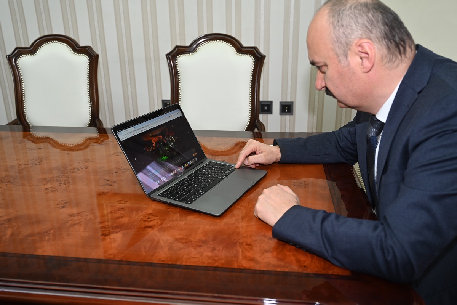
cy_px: 152
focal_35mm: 32
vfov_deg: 41.1
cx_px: 228
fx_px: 406
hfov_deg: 58.7
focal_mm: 32
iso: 900
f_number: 4
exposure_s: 1/60
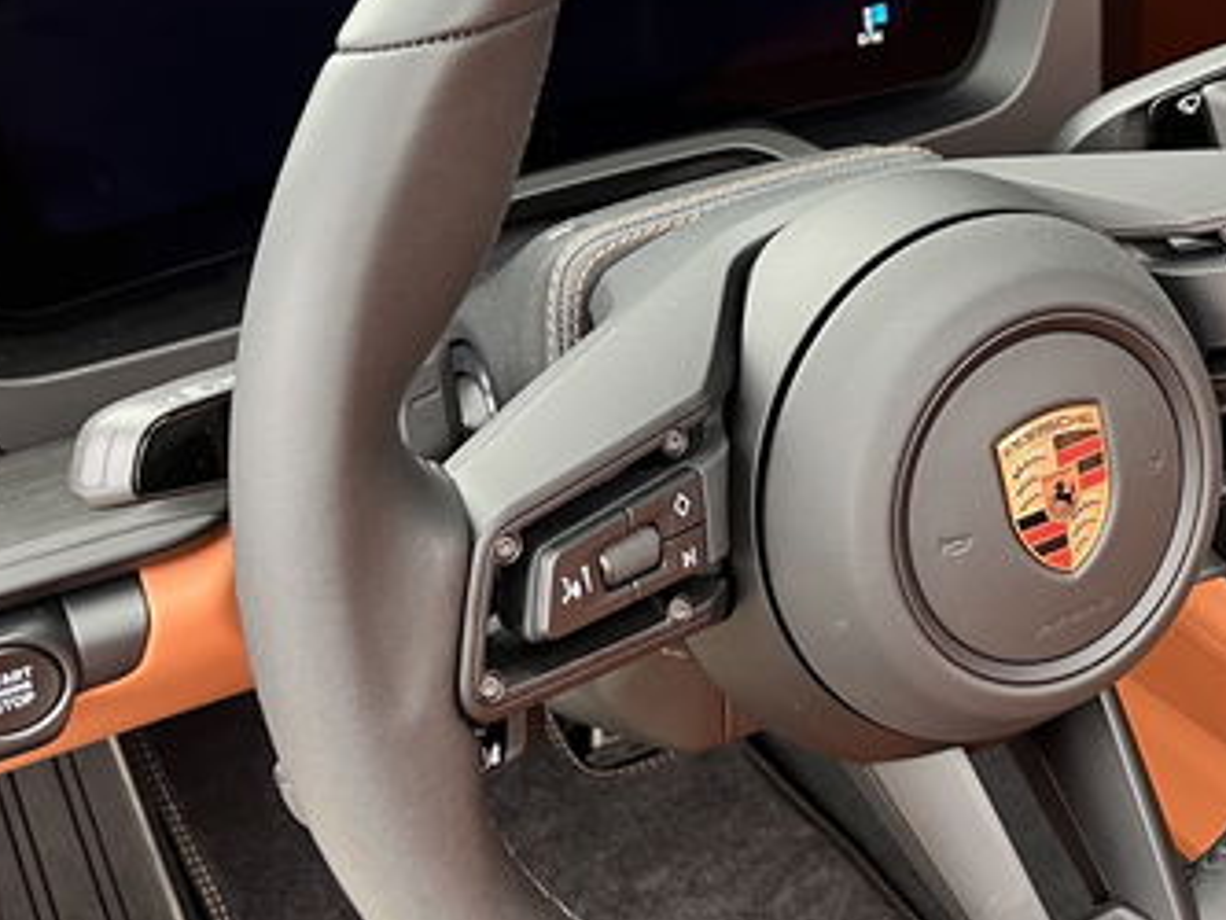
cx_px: 1060
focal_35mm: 60
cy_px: 420
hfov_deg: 31.0
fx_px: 2126
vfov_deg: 24.4
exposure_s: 1/84
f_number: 1.6
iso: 125
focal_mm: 5.1
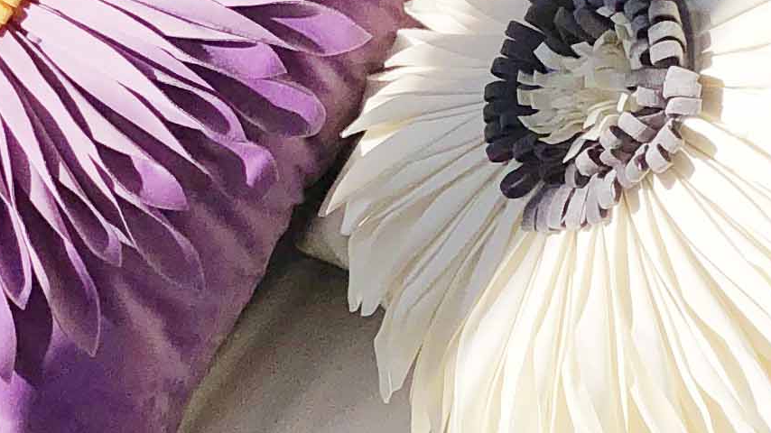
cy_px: 297
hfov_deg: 14.9
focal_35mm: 144
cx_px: 451
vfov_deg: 8.4
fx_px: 2943
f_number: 1.8
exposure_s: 1/3003
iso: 20
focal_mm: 4
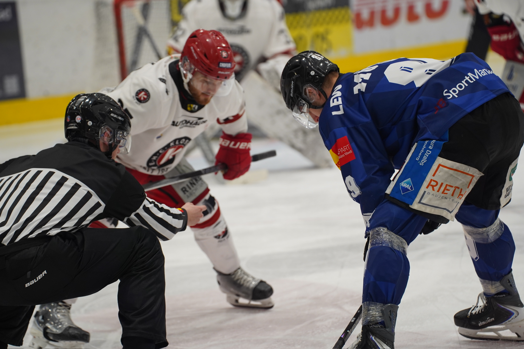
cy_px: 174
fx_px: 2620
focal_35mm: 180
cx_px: 262
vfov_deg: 7.6
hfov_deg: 11.4
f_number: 4
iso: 1250
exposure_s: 1/200
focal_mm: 180
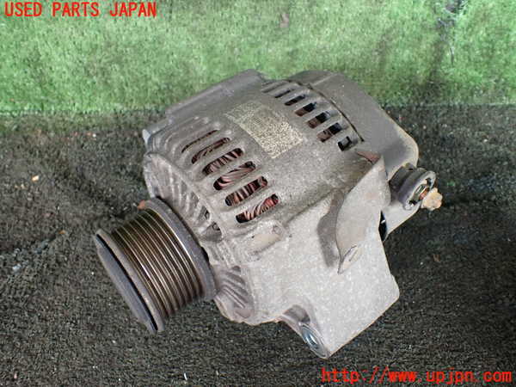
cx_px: 258
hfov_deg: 60.0
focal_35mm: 30
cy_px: 194
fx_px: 447
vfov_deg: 46.8
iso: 250
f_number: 2.3
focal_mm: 5.4
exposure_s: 1/125
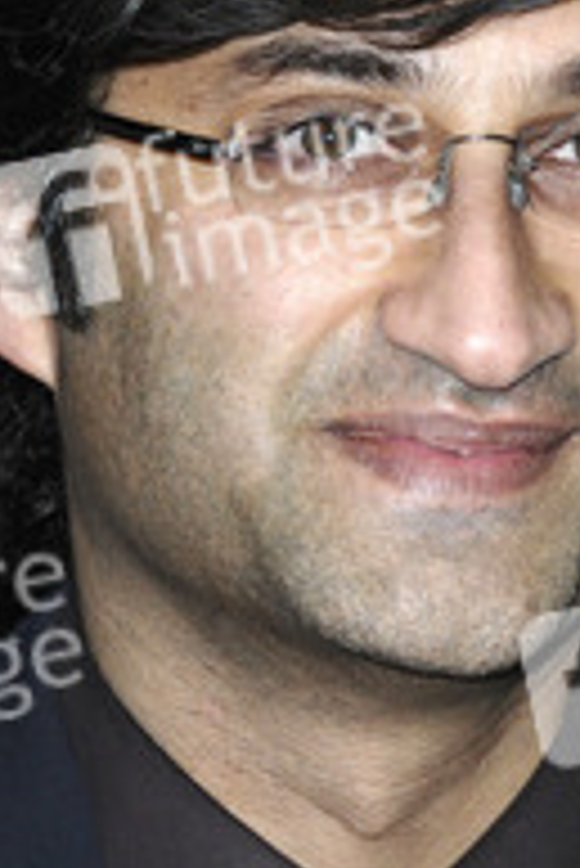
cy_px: 436
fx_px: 10108
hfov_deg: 3.3
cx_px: 344
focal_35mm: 419
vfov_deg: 4.9
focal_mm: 135
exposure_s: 1/250
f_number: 4.5
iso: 640
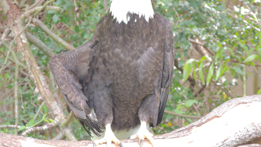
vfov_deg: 2.4
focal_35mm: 513
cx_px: 130
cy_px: 71
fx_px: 3550
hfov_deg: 4.2
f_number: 4.9
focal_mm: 83.8
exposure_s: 1/100
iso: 400
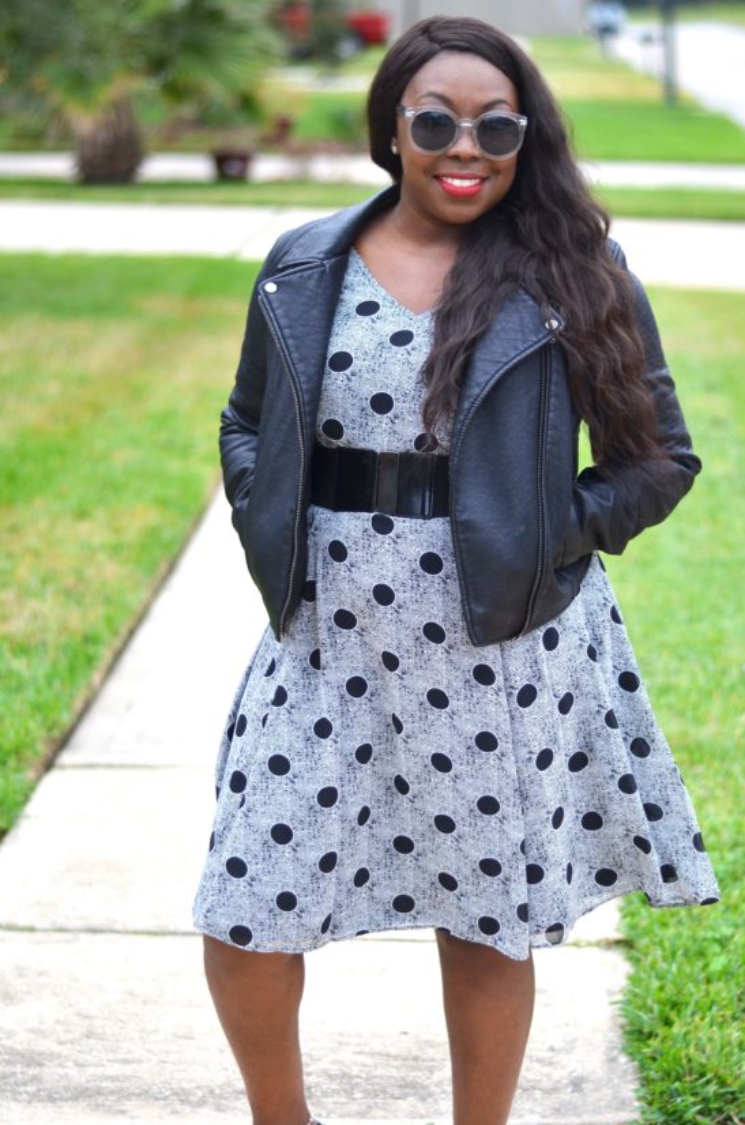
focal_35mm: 93
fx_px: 2900
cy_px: 650
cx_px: 407
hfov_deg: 14.6
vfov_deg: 21.9
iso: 160
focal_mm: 50
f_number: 1.8
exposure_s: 1/750
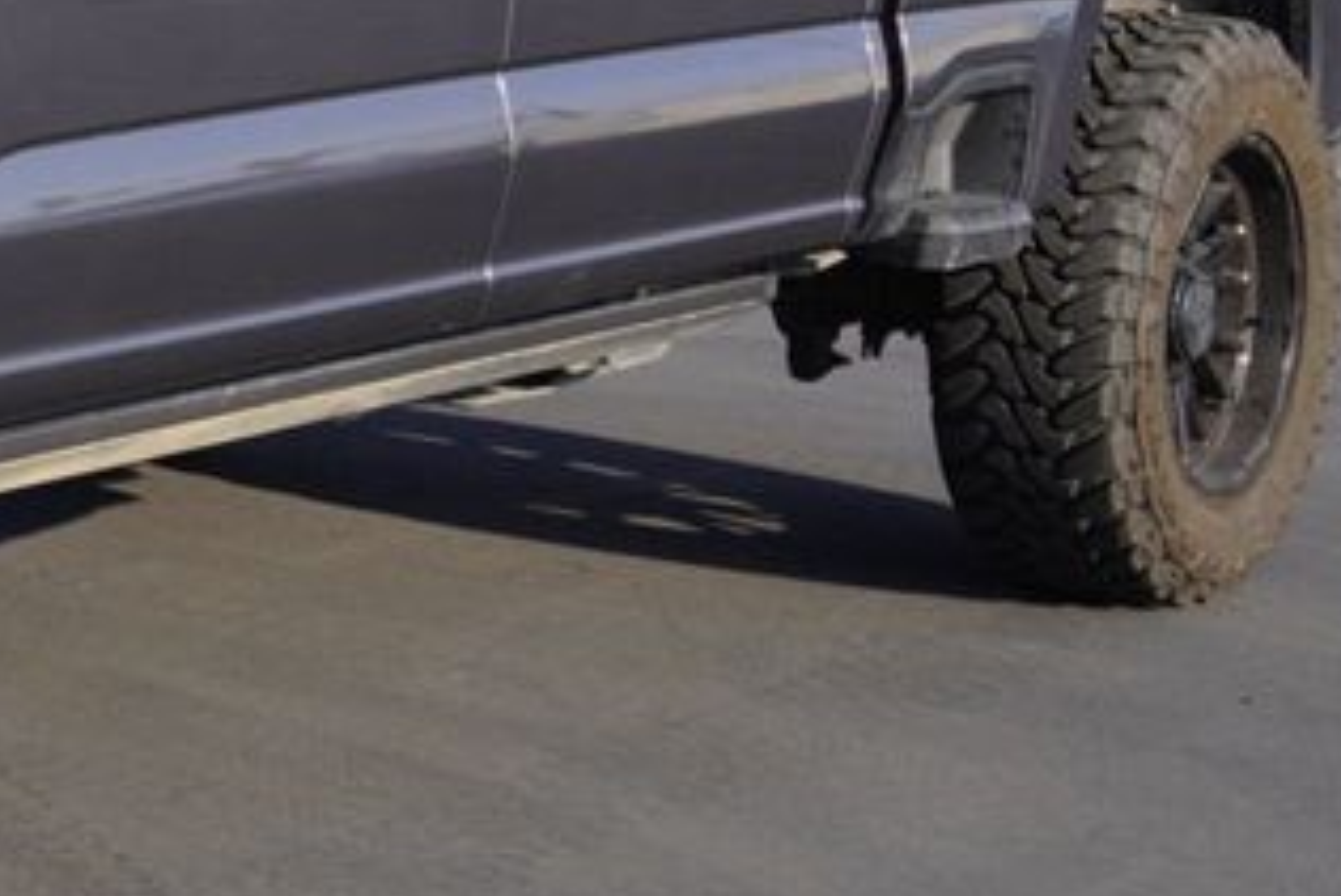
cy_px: 132
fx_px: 5068
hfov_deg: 14.3
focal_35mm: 136
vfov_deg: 10.1
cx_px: -560
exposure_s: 1/125
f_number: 9
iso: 100
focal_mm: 28
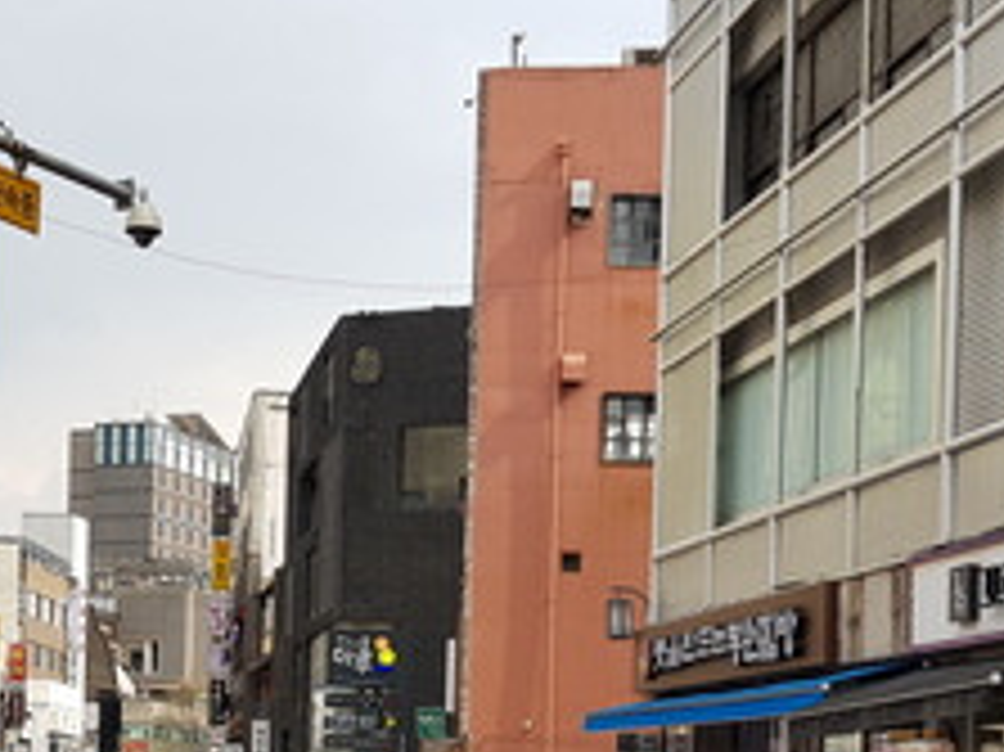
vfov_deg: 19.8
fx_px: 2029
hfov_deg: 27.7
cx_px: 401
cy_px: 892
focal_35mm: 70
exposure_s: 1/1044
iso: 40
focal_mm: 4.2
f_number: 1.7
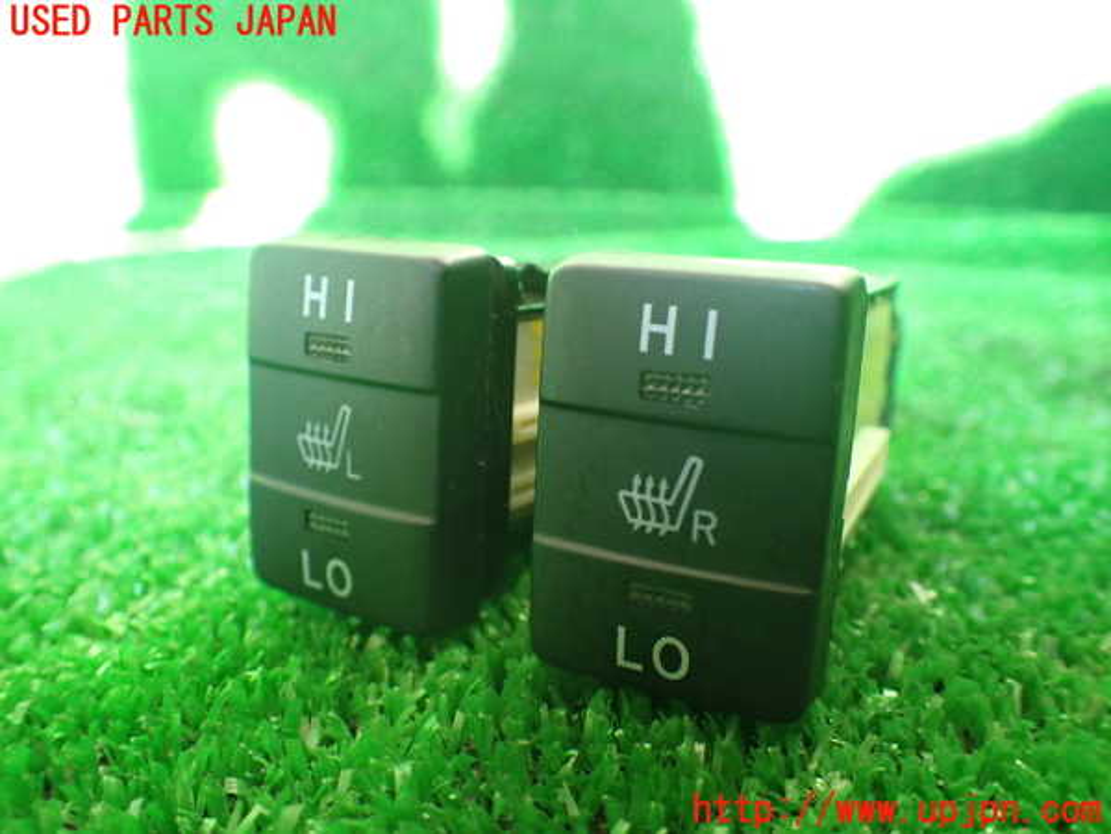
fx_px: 963
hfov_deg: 60.0
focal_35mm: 30
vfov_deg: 46.8
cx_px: 556
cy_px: 417
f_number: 2.3
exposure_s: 1/125
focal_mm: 5.4
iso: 640
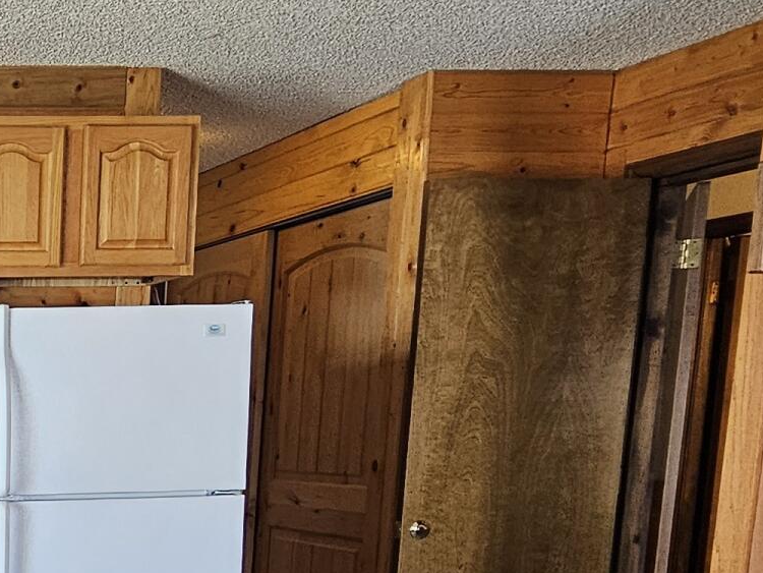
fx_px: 1147
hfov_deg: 28.3
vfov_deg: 26.0
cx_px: -294
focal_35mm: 52
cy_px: 623
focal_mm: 2.2
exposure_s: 1/60
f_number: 2.2
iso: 64
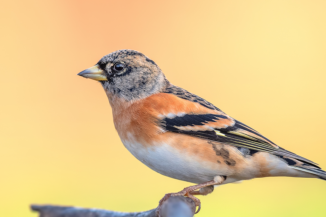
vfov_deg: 1.4
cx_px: 190
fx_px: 9183
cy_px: 135
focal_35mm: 1014
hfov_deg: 2.0
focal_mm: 500
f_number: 4
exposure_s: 1/640
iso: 720
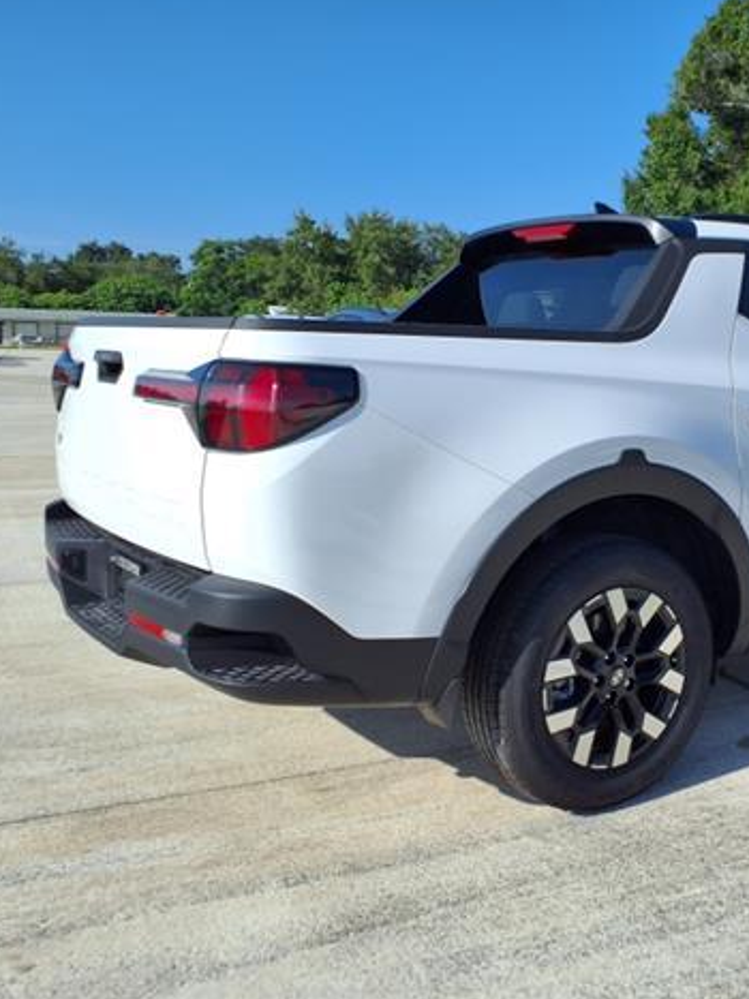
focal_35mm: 37
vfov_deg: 50.1
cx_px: 636
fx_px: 1068
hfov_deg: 36.8
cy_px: 488
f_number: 1.9
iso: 40
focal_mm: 3.58
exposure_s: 1/2500
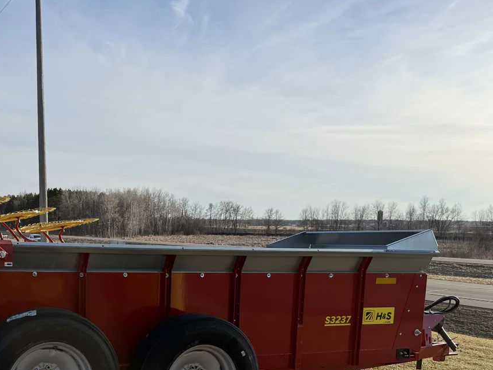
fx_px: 641
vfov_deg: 30.7
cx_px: 132
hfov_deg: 41.0
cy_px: 335
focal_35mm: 45
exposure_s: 1/3953
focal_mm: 6.76
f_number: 1.78
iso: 80
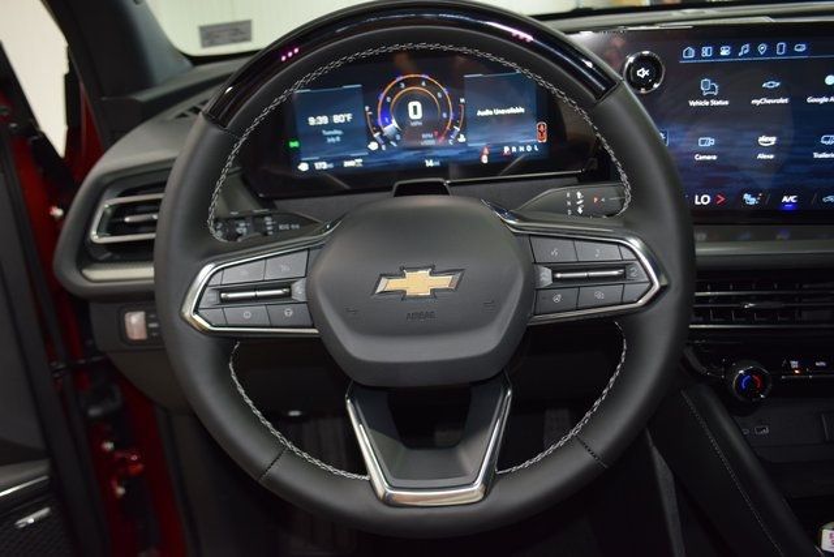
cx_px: 417
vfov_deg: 48.0
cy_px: 278
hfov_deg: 67.4
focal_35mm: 27
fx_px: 626
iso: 720
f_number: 3.5
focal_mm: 18
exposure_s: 1/30
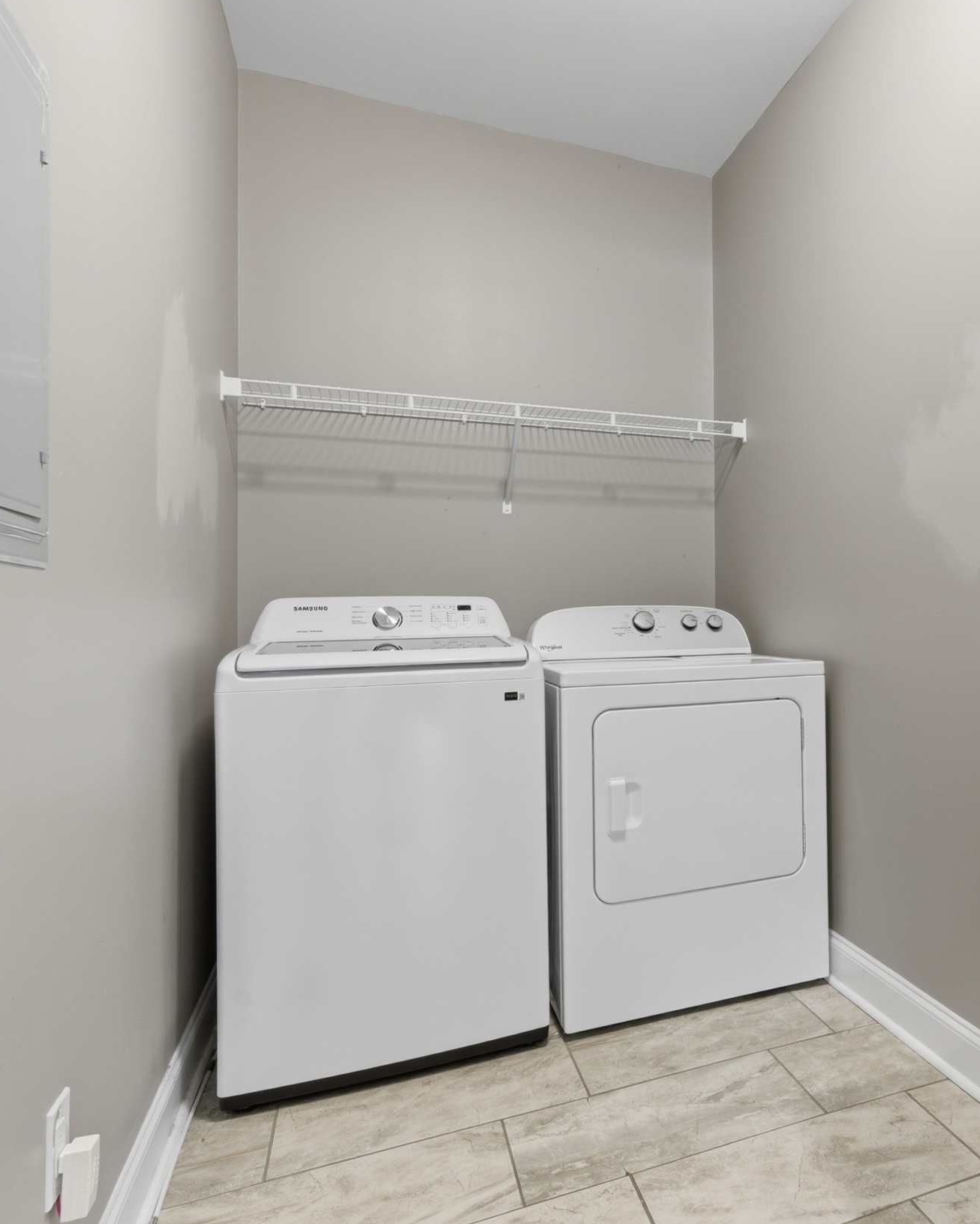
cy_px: 616
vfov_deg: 72.6
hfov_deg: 56.0
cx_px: 798
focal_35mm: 23
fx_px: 834
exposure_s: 1/15
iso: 250
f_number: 9
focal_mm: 16
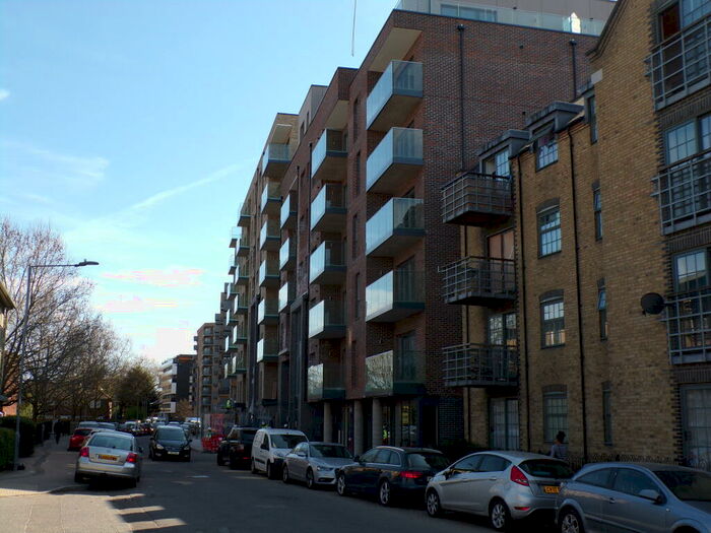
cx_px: 356
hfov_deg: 50.1
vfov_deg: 38.7
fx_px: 760
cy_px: 266
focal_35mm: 37
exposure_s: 1/300
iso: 80
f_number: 4.7
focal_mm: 6.6
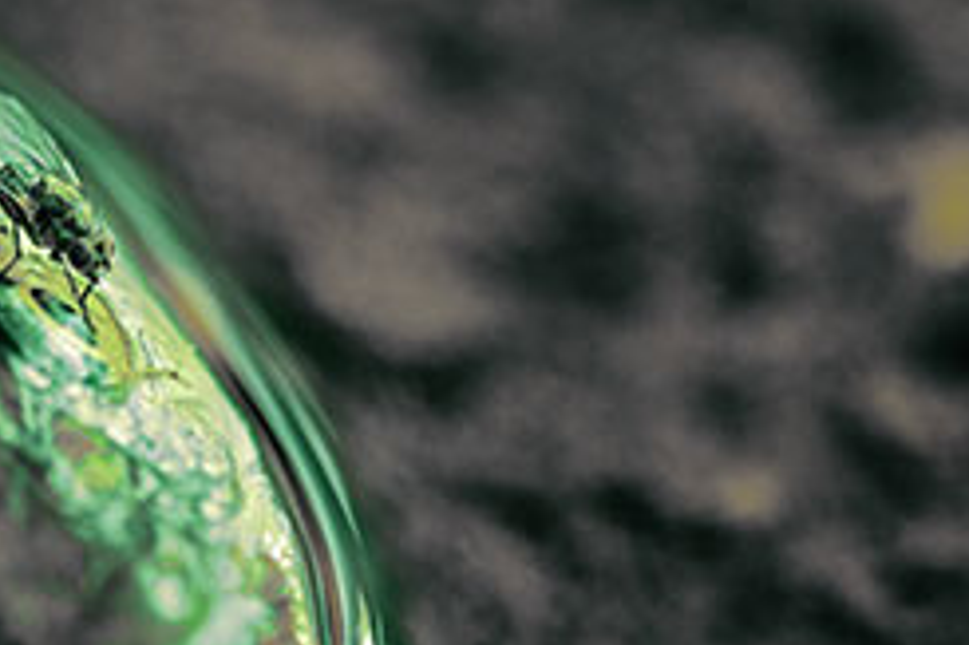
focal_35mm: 429
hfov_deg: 4.8
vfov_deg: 3.2
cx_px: 123
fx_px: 11539
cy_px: 651
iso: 360
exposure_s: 1/250
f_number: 7.6
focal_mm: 210
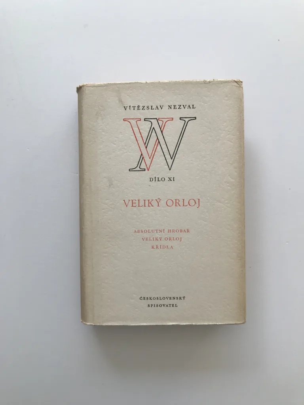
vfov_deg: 63.4
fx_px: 328
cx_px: 152
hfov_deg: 49.7
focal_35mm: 28
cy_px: 202
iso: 20
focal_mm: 3.99
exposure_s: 1/347
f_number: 1.8
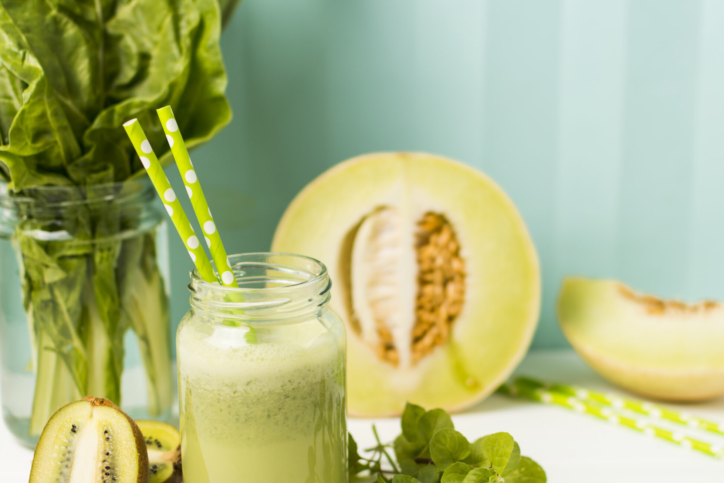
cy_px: 283
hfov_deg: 29.4
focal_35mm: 69
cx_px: 388
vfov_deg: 19.8
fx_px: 1380
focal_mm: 35
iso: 100
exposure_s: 1/200
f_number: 2.2
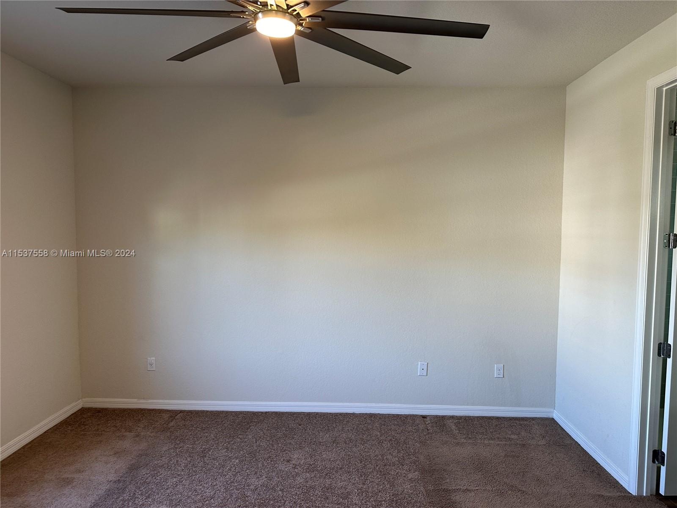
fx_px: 469
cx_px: 338
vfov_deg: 56.8
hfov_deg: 71.6
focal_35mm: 24
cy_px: 254
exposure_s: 1/65
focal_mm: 6.86
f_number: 1.78
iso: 125
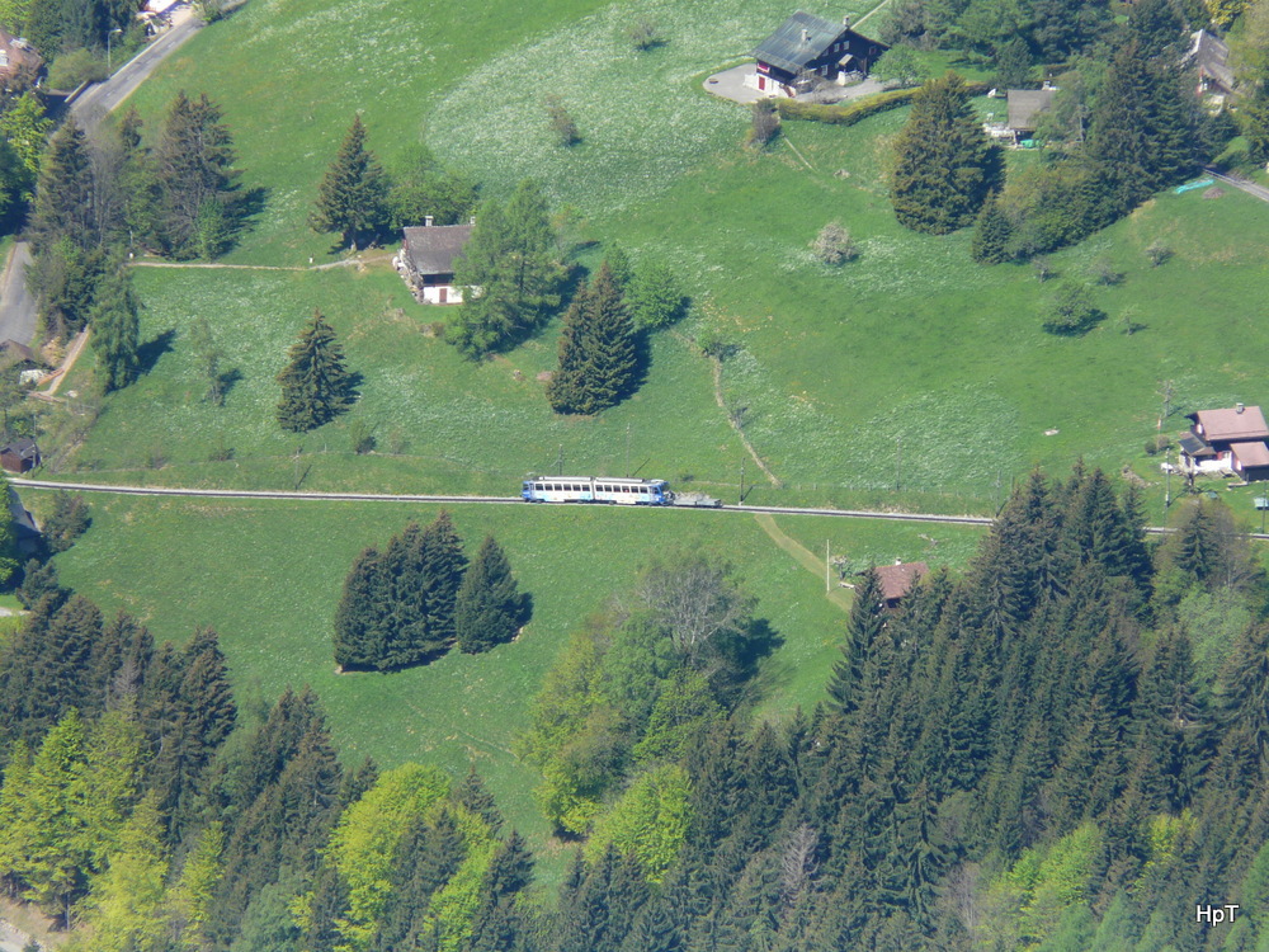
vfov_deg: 3.0
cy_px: 476
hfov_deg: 3.9
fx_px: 18476
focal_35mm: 504
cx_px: 634
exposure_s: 1/320
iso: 100
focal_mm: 82.8
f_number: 5.6
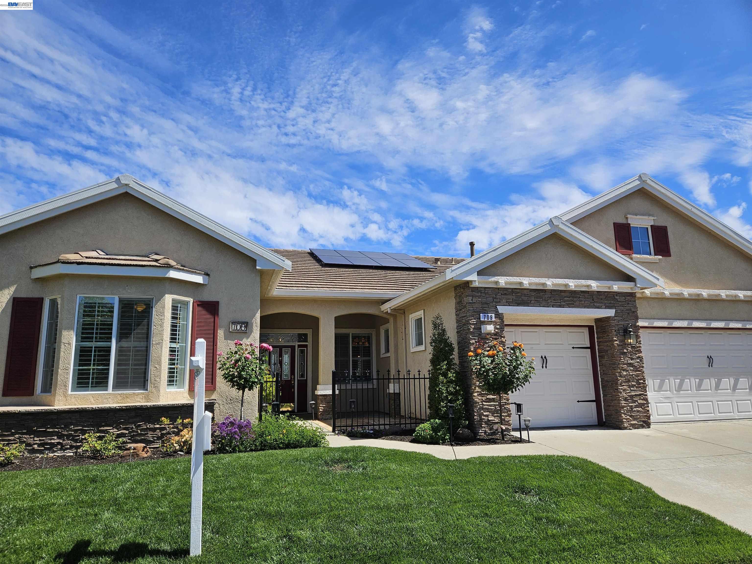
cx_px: 376
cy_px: 282
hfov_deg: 73.9
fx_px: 500
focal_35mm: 23
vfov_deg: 58.9
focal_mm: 5.4
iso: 25
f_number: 1.8
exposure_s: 1/2593
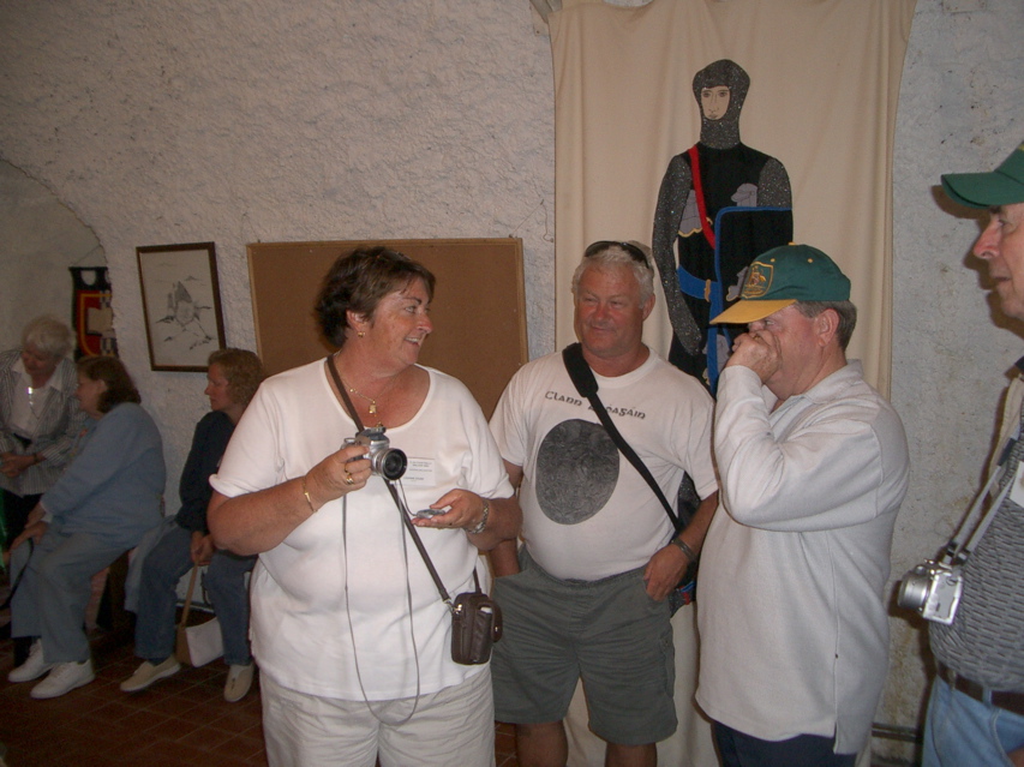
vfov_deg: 40.7
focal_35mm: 35
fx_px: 1035
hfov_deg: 52.6
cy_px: 384
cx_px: 512
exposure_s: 1/40
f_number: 2.6
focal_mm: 5.8
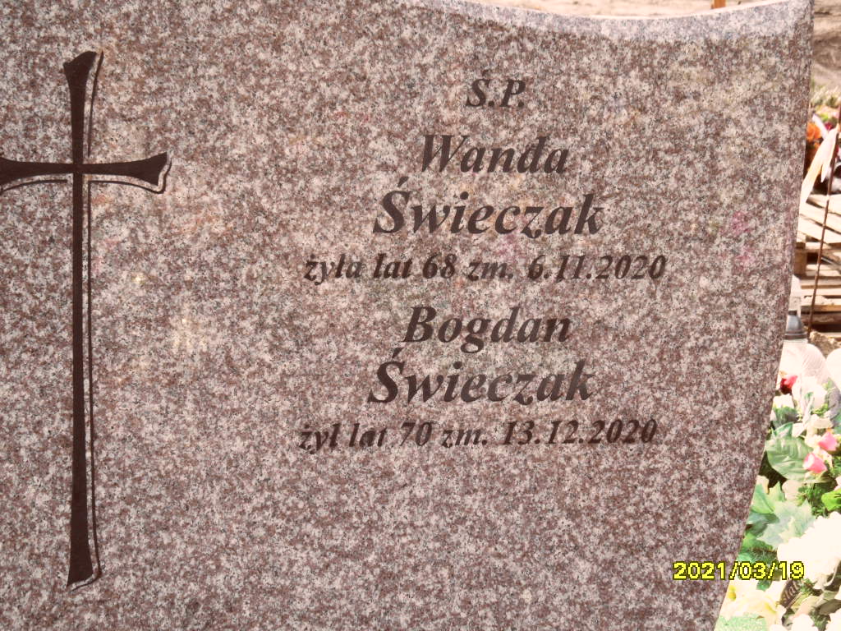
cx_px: 420
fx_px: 1944
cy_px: 316
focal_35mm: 80
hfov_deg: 24.4
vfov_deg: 18.4
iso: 80
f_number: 4.2
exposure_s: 1/180
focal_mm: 13.2
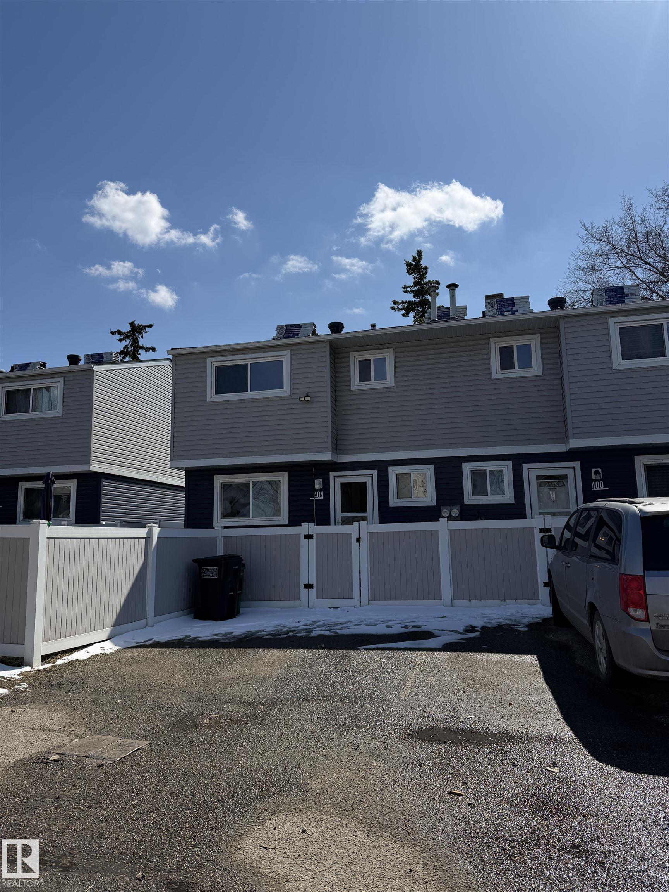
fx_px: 618
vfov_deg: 71.6
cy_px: 446
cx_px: 334
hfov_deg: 56.8
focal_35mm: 24
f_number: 1.78
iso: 100
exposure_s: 1/8130
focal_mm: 6.76
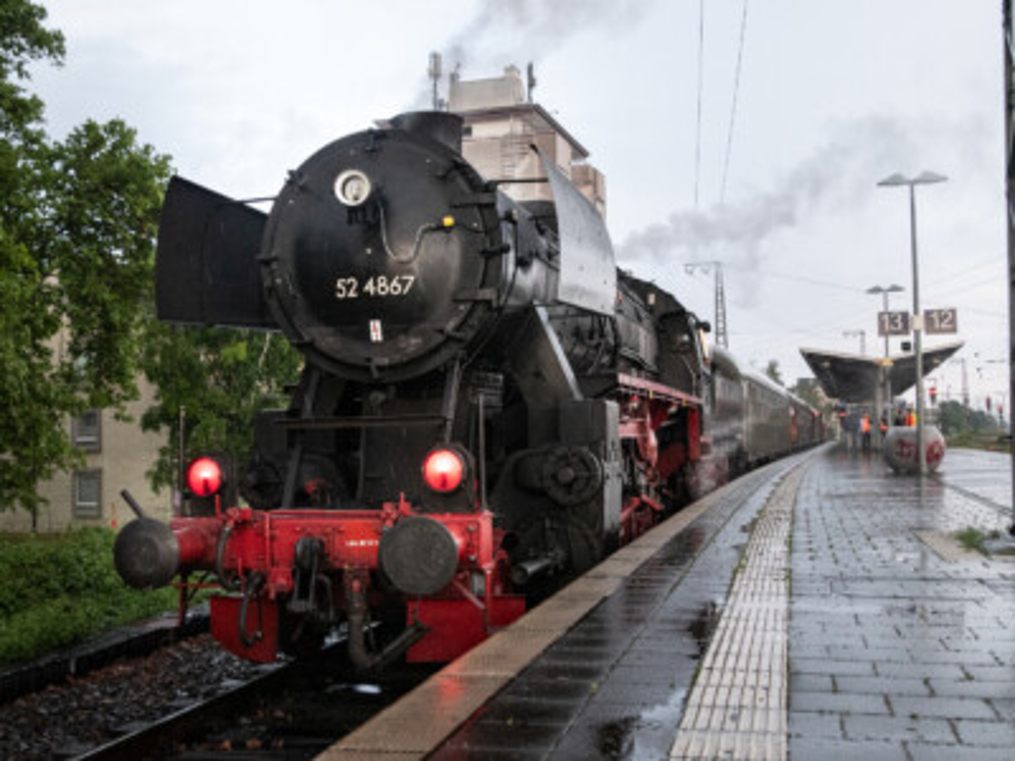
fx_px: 1232
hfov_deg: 44.8
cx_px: 508
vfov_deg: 34.3
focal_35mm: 42
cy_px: 380
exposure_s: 1/250
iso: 2000
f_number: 7.1
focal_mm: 21
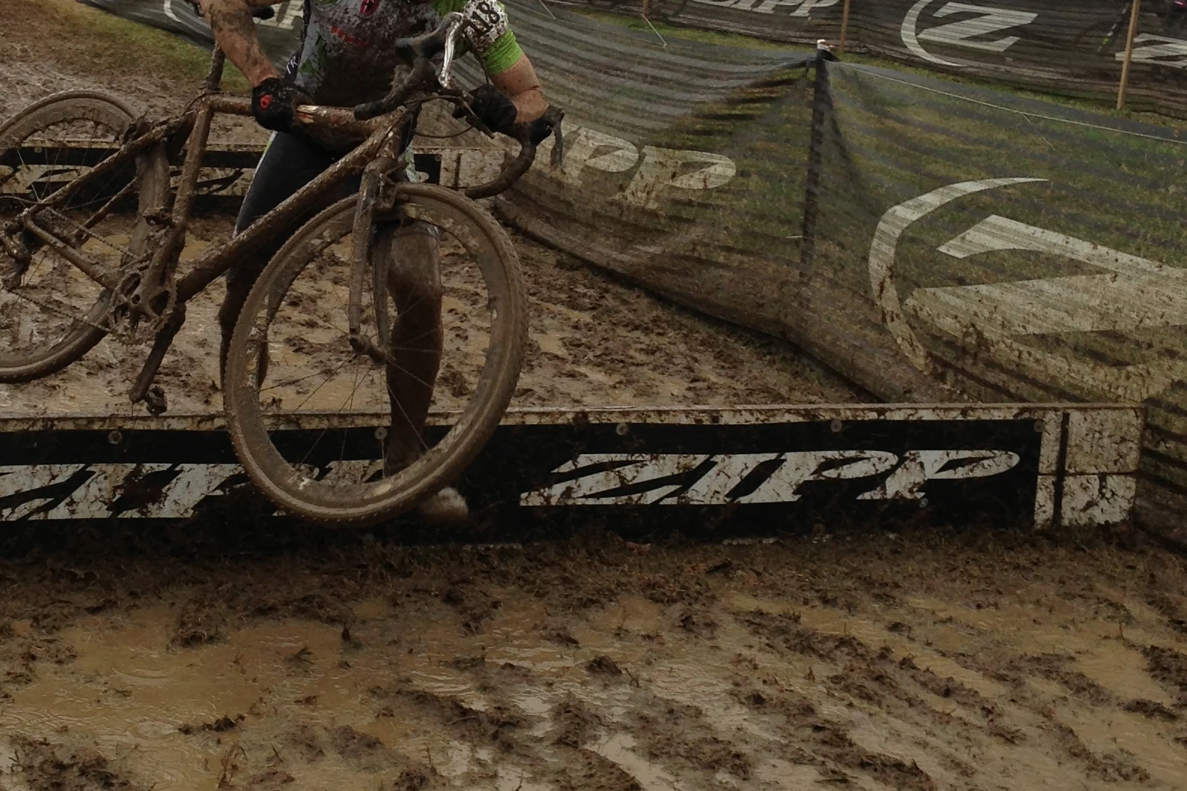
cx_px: 451
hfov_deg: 28.4
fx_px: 2341
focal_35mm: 71
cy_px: 156
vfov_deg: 19.0
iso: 50
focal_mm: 4.13
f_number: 2.4
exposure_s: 1/369
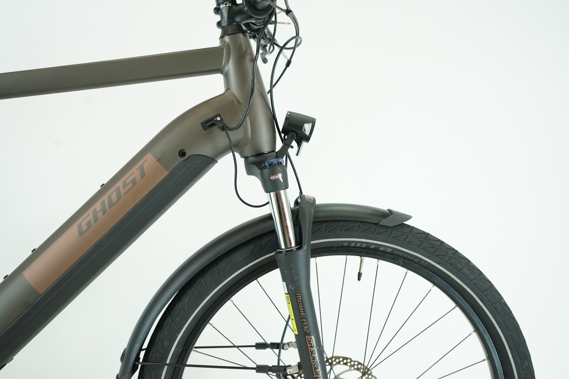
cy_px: 190
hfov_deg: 57.2
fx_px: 522
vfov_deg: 40.0
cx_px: 284
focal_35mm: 33
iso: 2500
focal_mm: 33
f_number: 5.6
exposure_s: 1/200
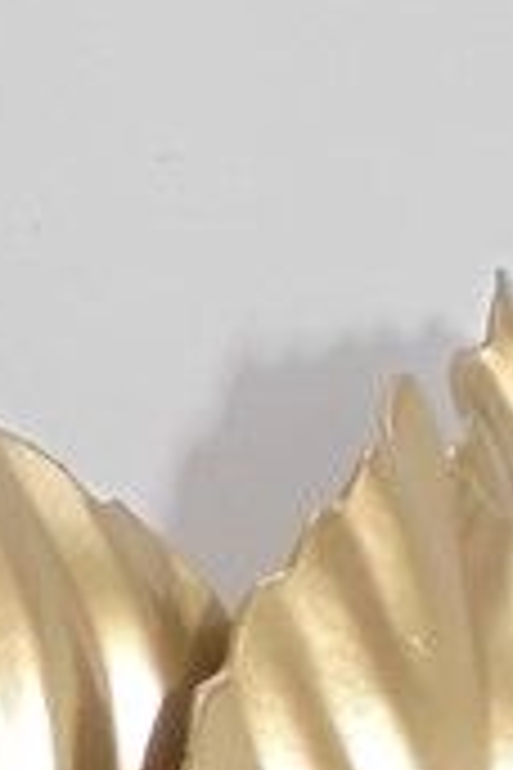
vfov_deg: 10.2
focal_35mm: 186
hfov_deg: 7.4
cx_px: 191
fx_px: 3975
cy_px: 1572
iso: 160
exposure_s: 1/30
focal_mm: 6.1
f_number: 4
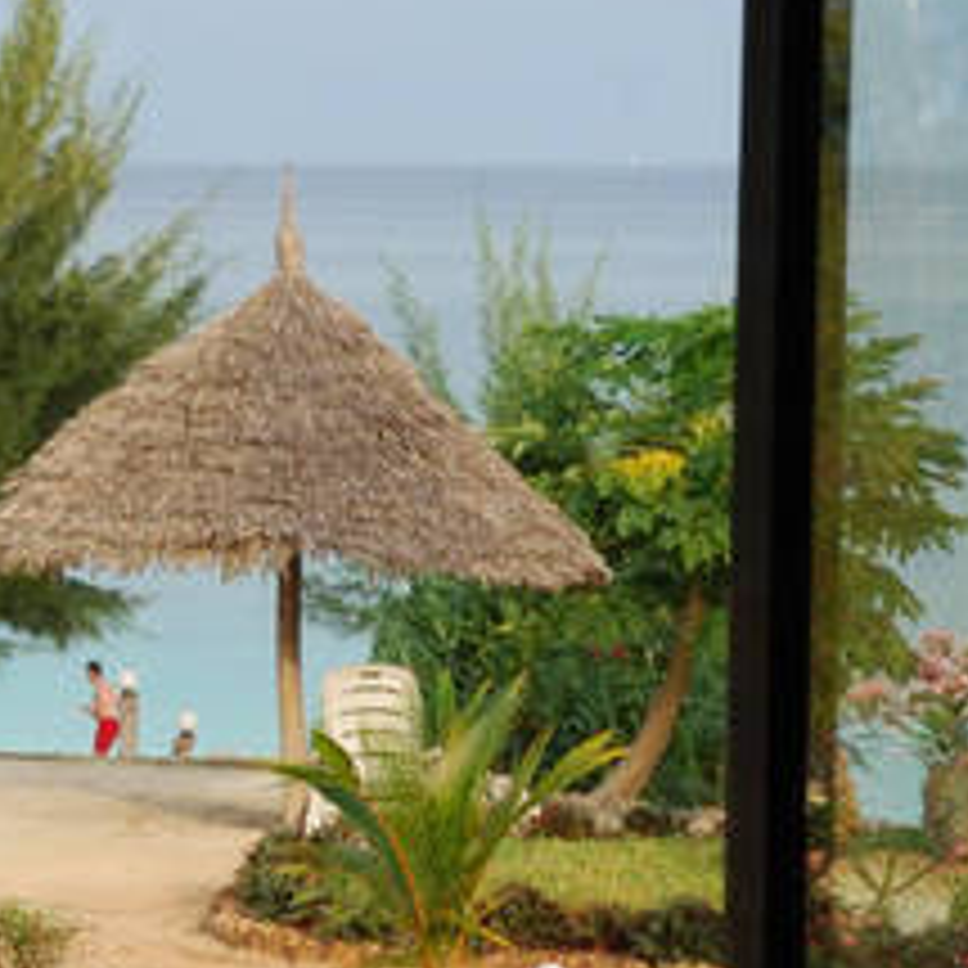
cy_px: 486
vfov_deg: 8.1
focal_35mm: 216
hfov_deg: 8.0
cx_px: -315
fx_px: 6834
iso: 800
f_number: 20
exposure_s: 1/100
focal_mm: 52
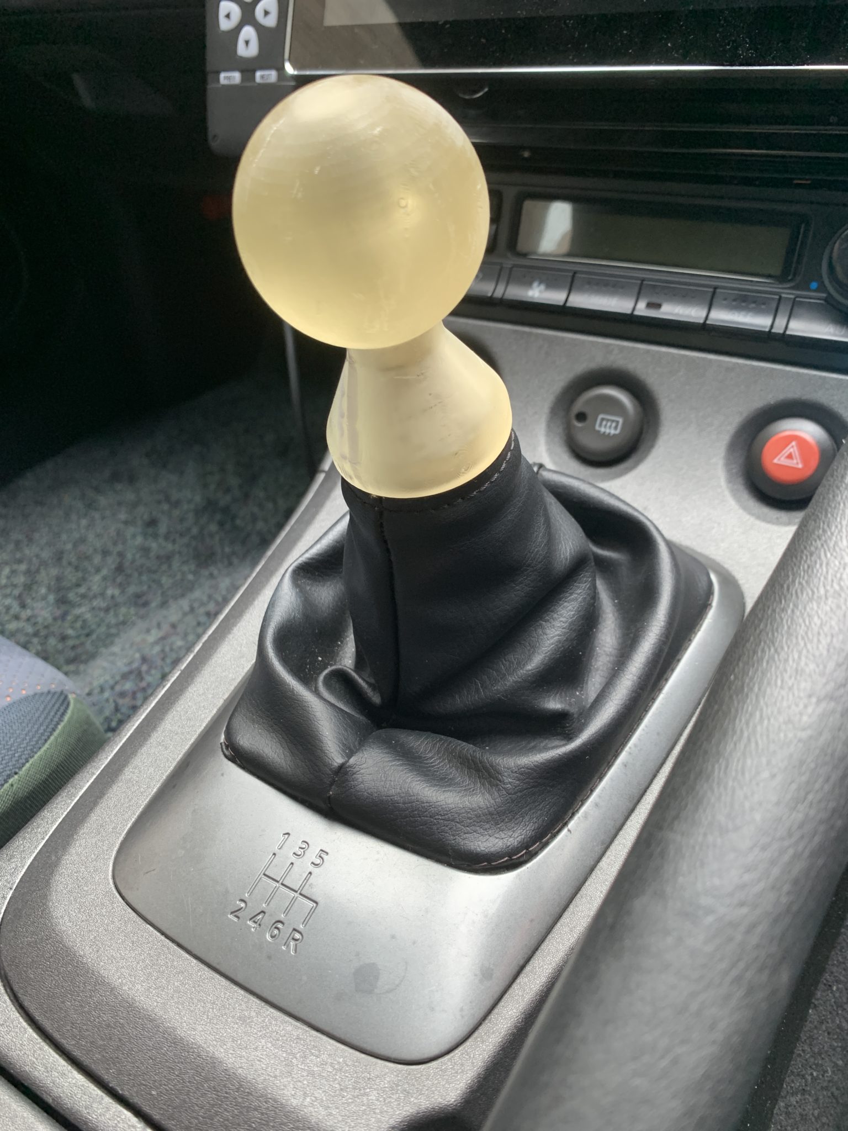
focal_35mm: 26
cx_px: 424
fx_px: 849
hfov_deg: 53.1
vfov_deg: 67.3
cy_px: 566
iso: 80
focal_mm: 4.25
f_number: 1.8
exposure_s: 1/121
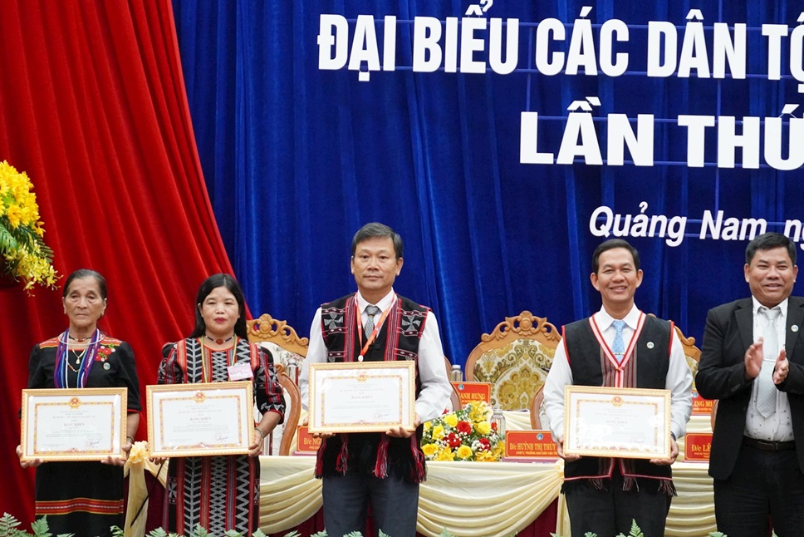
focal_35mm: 145
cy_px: 295
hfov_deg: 14.1
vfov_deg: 9.5
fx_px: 3239
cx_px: 458
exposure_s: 1/125
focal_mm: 78
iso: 3200
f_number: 5.6
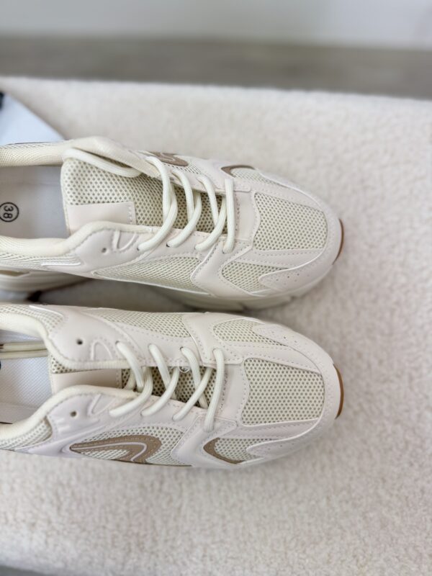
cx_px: 216
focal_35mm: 24
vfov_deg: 71.6
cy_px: 288
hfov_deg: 56.8
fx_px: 399
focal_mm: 6.76
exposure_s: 1/209
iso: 64
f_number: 1.78
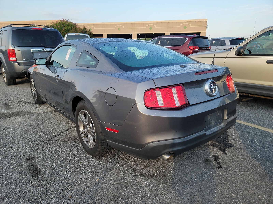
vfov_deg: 56.8
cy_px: 102
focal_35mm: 24
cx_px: 136
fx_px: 189
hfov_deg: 71.6
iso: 50
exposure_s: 1/222
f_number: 1.8
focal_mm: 6.7
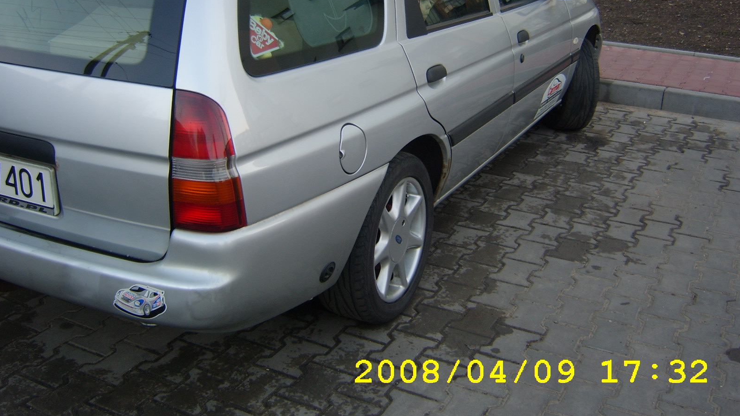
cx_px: 371
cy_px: 138
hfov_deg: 58.0
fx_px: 667
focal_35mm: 34
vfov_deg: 34.3
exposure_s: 1/92
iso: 50
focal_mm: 8.13
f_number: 2.7
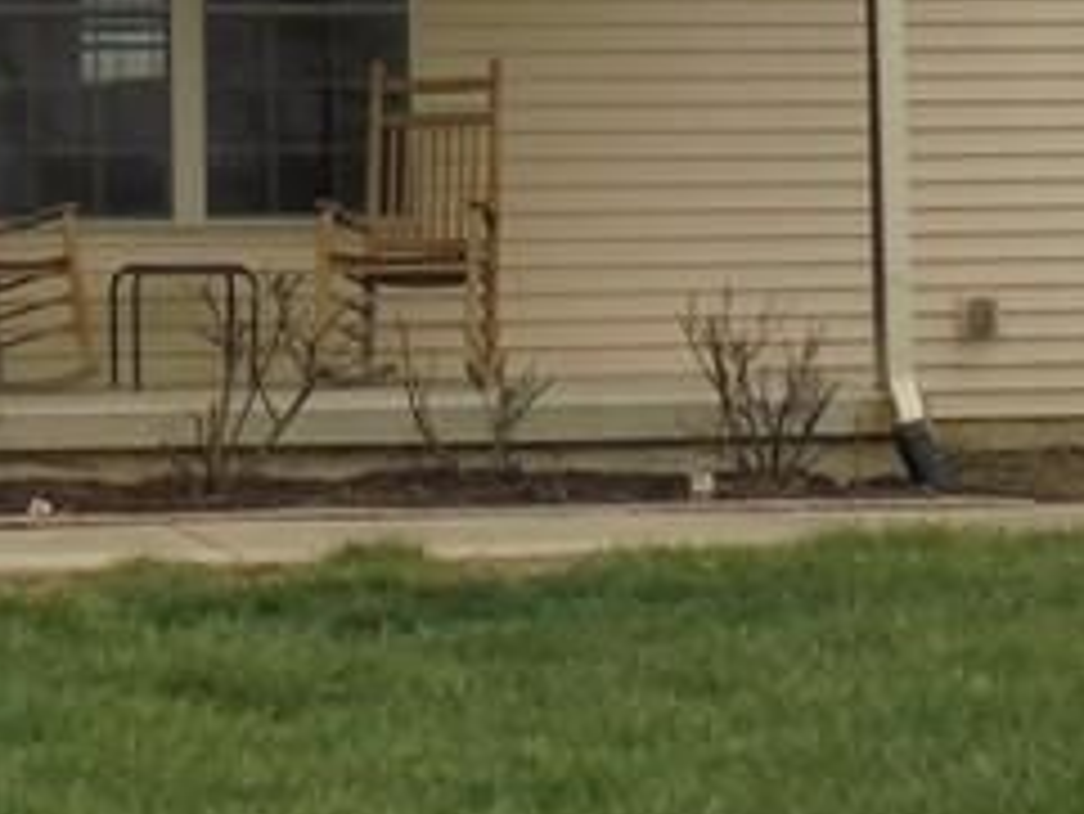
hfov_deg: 15.7
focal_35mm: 123
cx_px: -45
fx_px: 3854
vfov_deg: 11.8
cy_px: -157
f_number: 3.7
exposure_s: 1/500
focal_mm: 5.3
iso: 100
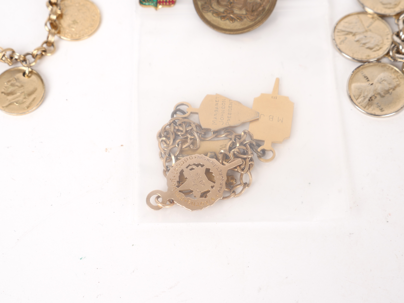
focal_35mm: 70
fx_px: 817
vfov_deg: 21.0
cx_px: 202
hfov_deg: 27.8
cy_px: 152
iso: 100
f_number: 8
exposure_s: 1/125
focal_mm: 35
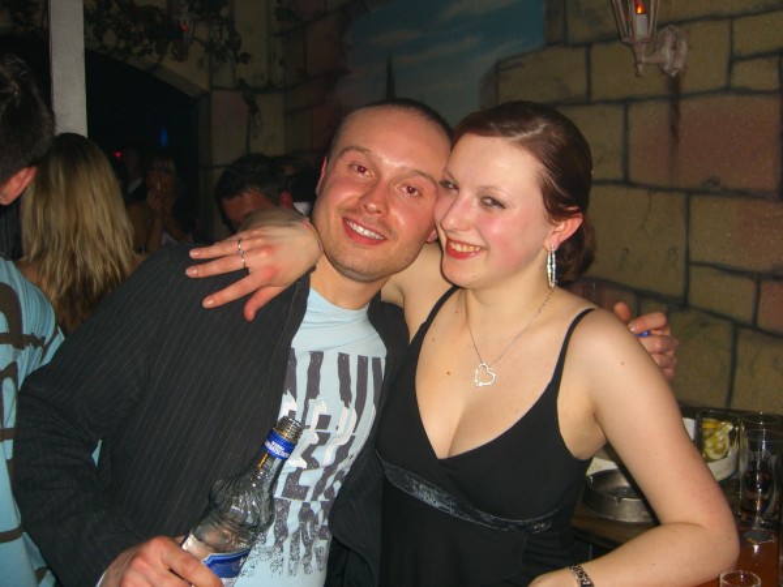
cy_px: 294
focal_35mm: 38
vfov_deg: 37.7
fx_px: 860
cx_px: 392
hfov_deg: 49.0
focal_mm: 7.9
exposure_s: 1/60
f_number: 2.8
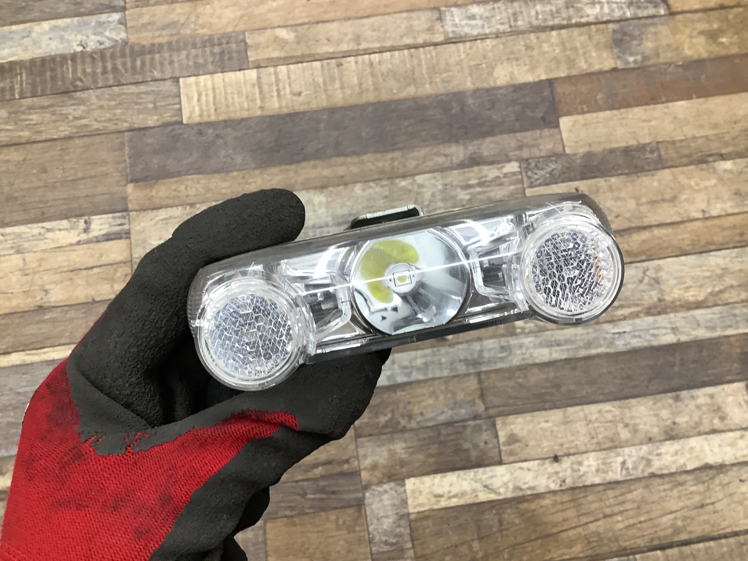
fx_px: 670
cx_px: 374
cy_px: 280
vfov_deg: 45.5
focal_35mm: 31
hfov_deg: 58.3
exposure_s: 1/60
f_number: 2.4
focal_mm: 3.3
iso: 80
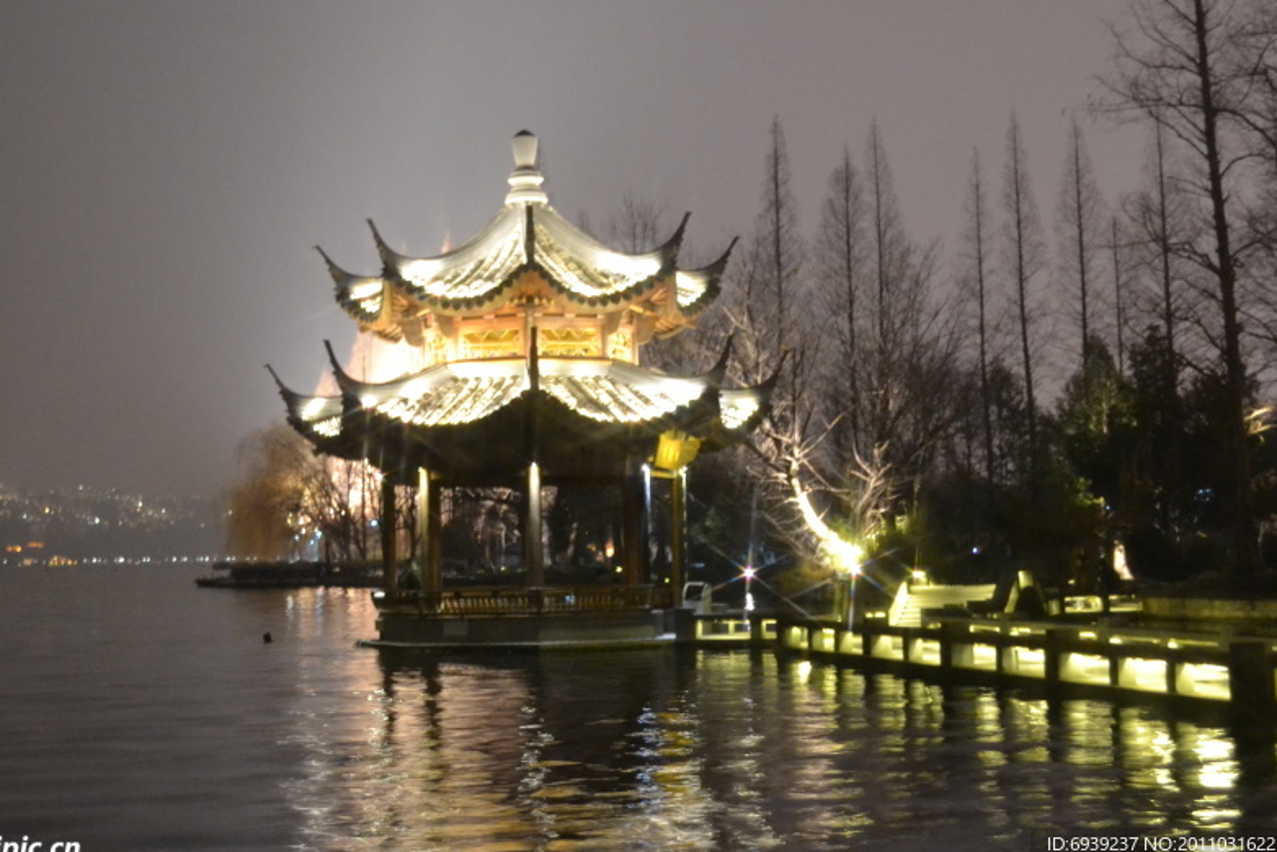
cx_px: 572
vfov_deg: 24.6
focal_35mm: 55
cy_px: 319
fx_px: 1952
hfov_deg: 36.2
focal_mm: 28
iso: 3200
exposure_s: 1/2
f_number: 4.5
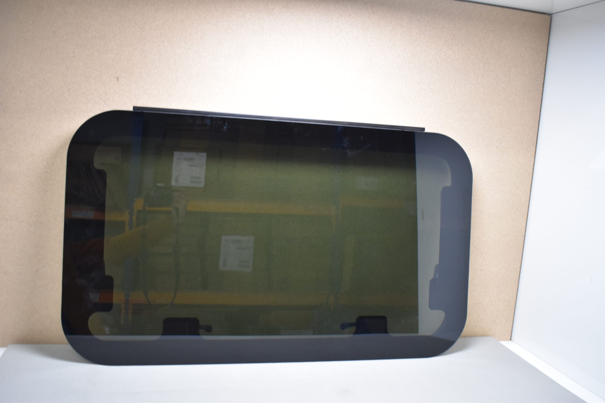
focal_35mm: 33
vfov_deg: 40.0
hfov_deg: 57.2
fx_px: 555
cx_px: 302
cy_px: 202
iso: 800
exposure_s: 1/60
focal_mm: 22
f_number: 4
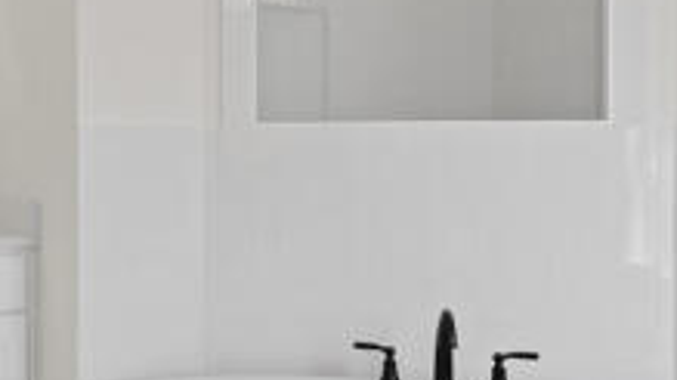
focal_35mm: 46
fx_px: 825
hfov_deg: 42.5
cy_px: 130
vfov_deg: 25.8
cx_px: 133
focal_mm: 16
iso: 800
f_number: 9
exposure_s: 1/50
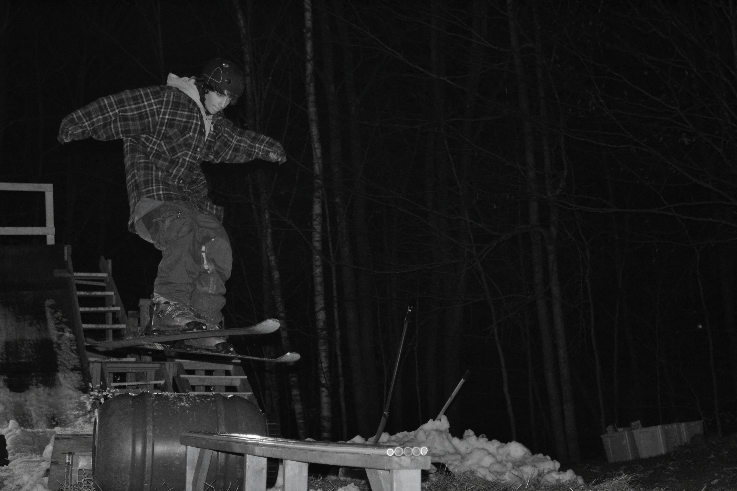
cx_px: 368
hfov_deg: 28.1
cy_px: 246
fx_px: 1474
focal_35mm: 72
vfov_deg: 18.9
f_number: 5.6
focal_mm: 48
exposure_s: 1/60
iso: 1100
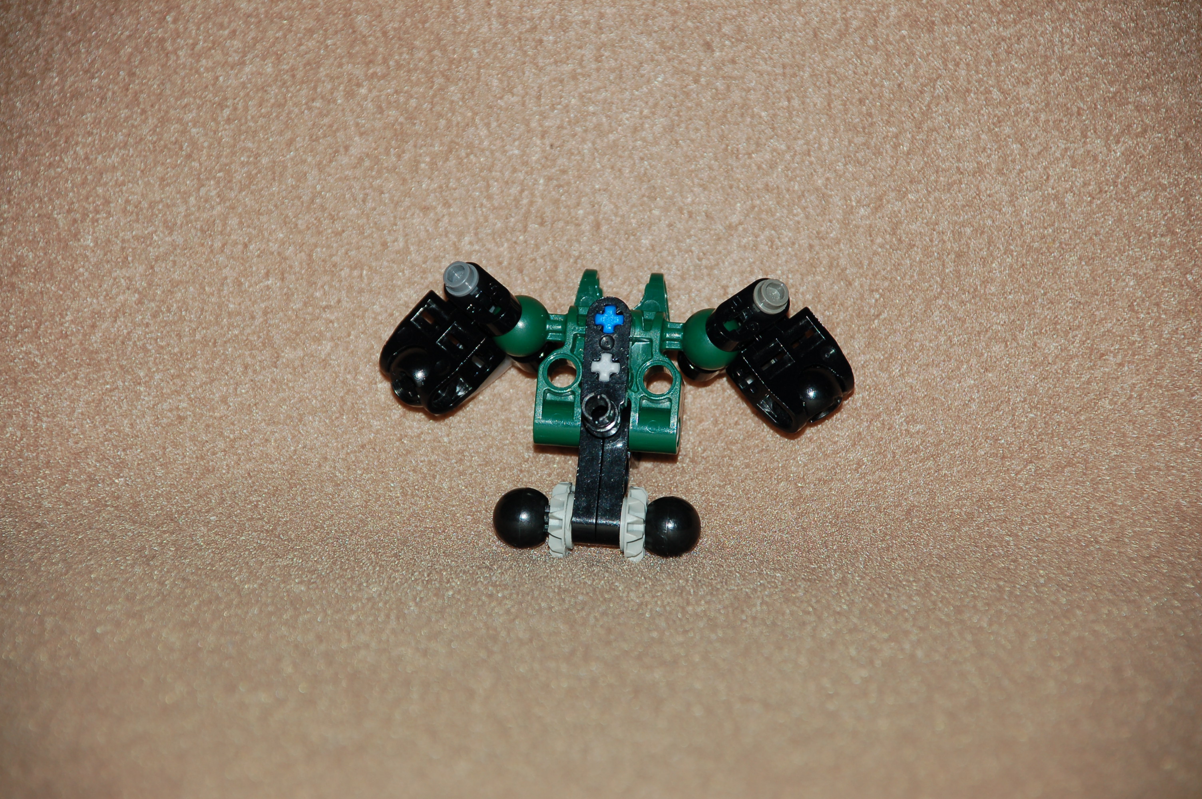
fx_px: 6755
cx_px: 601
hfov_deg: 10.2
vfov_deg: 6.8
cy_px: 400
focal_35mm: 202
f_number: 5.6
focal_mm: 135
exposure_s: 1/125
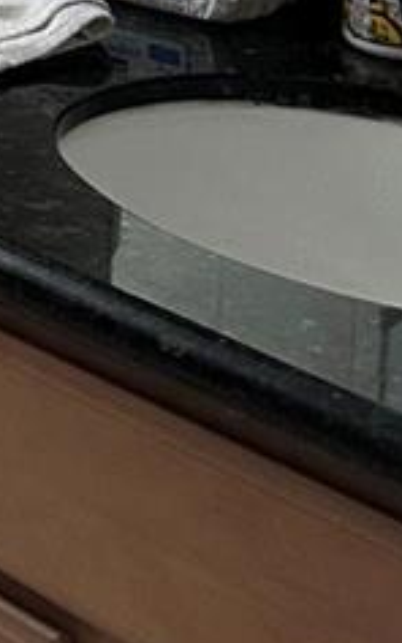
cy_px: -350
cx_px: -535
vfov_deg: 14.9
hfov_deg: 9.2
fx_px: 2263
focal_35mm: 129
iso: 160
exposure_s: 1/120
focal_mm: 6.86
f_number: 1.78
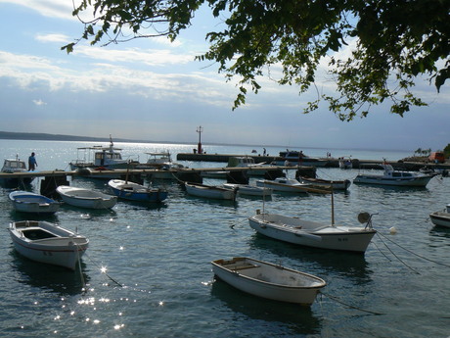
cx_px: 225
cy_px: 169
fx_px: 468
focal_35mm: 36
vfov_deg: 39.7
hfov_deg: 51.4
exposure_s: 1/800
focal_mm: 6
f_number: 8
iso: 80
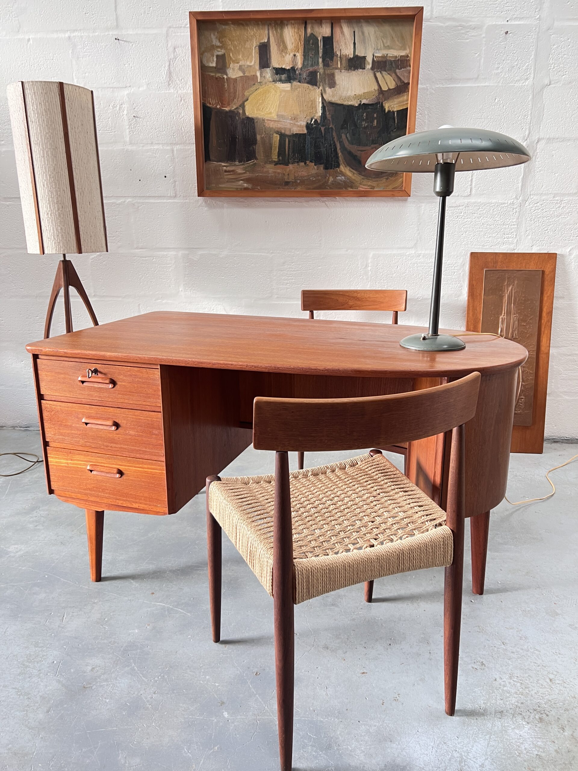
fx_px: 579
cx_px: 289
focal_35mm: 26
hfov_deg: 53.1
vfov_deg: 67.3
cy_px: 386
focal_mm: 5.7
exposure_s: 1/60
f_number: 1.5
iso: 125
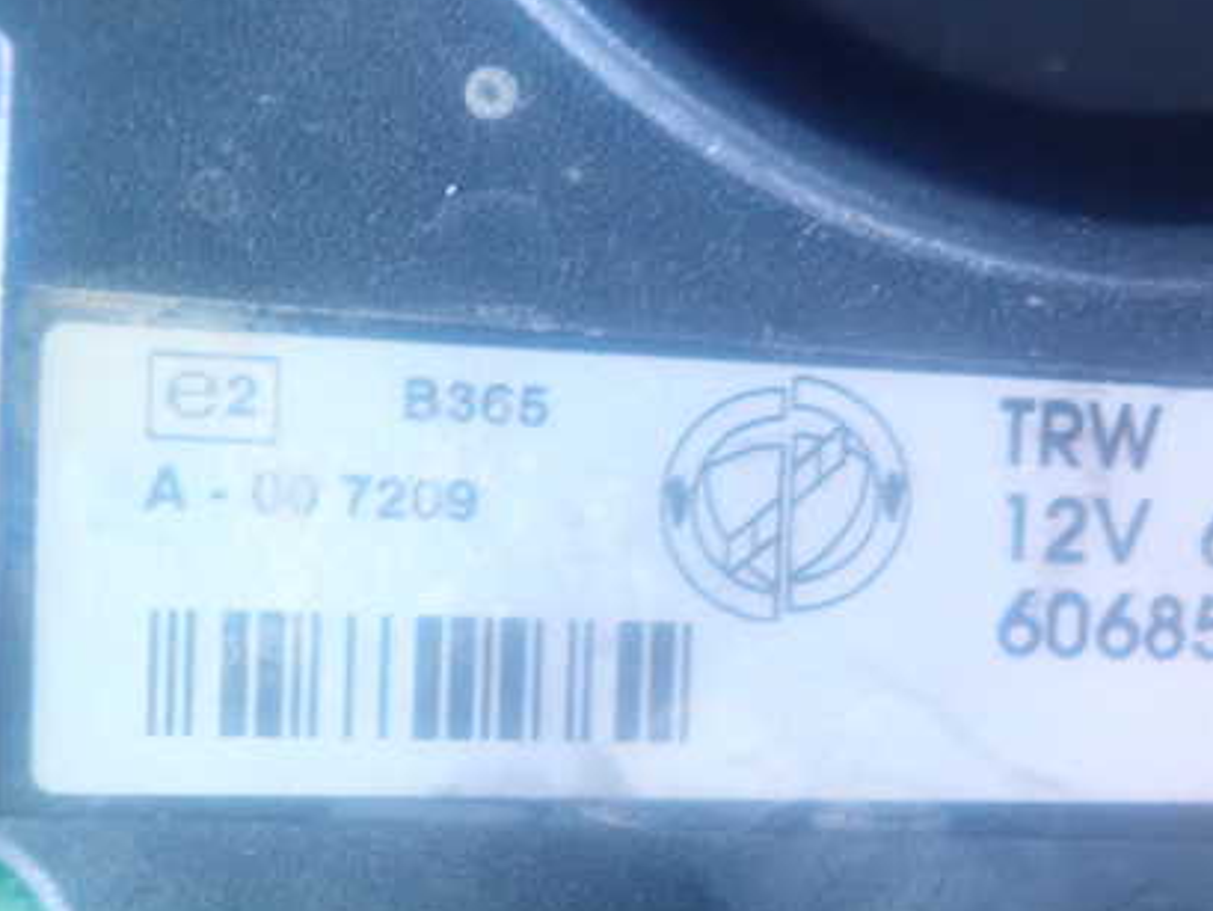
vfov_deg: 32.8
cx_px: 833
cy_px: 549
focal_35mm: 44
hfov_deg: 42.2
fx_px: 1542
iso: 1600
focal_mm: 5.5
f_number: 2.3
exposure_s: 1/25
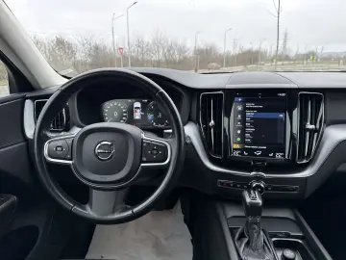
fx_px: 240
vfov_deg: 56.8
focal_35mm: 24
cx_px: 173
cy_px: 130
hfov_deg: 71.6
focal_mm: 6.76
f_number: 1.78
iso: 160
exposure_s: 1/220
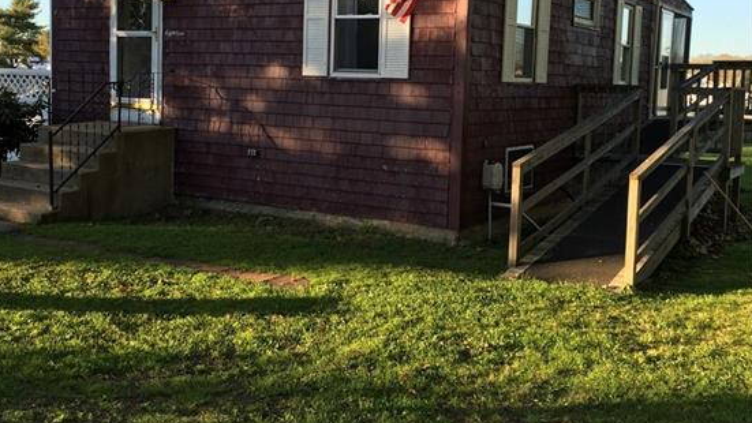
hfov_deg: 46.4
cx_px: 363
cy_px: 169
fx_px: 877
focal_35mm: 44
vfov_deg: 27.1
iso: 25
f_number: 2.2
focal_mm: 4.15
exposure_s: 1/267
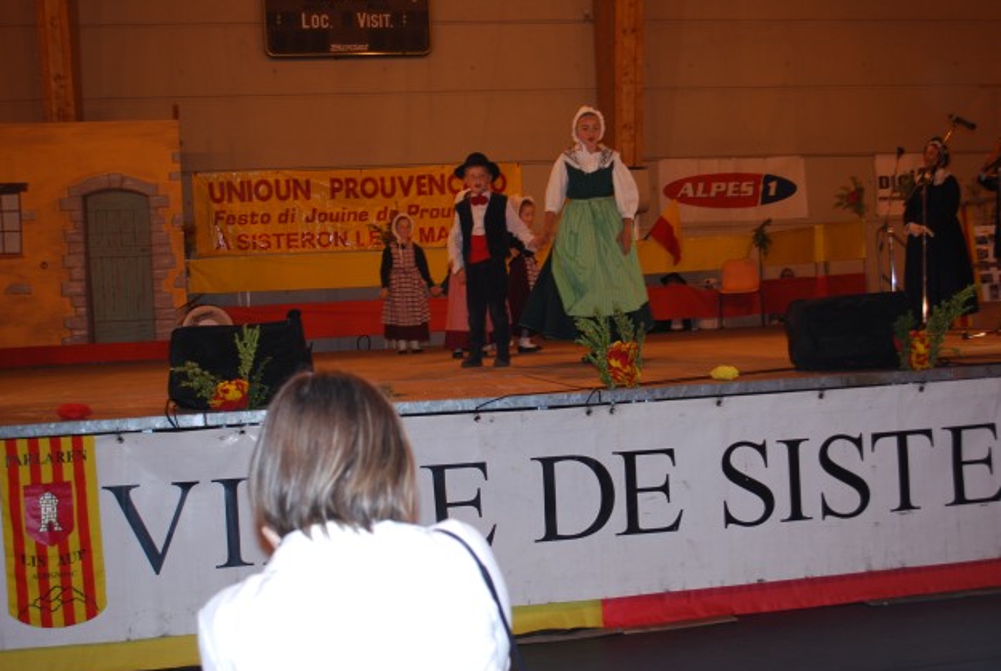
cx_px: 496
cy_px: 337
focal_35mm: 45
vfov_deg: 30.3
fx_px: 1240
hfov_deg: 44.0
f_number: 4.8
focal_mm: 29
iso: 200
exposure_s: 1/60
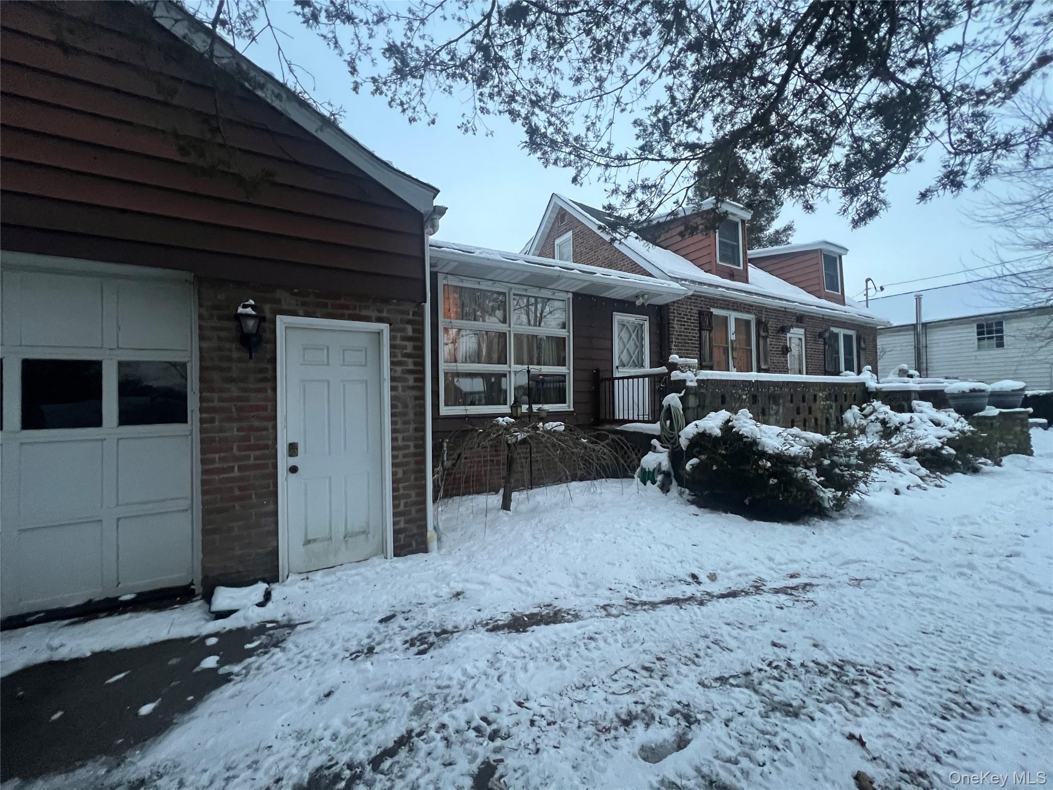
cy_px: 395
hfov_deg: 106.2
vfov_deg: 89.9
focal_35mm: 13
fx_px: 395
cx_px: 526
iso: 640
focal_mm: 1.57
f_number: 1.8
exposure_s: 1/60
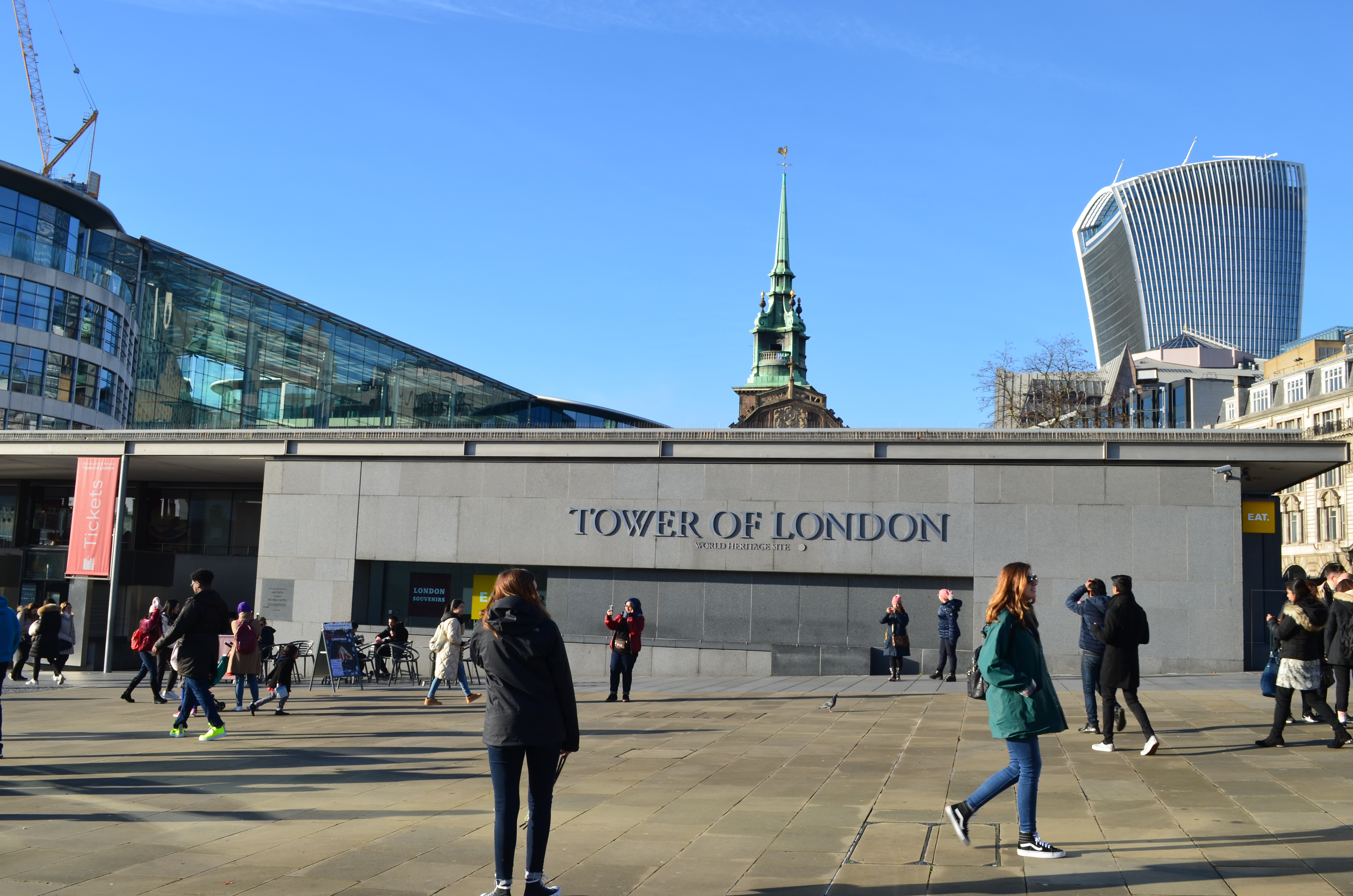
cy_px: 448
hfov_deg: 57.3
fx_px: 1238
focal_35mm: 33
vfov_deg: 39.8
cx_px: 676
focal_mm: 22
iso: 140
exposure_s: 1/125
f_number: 11
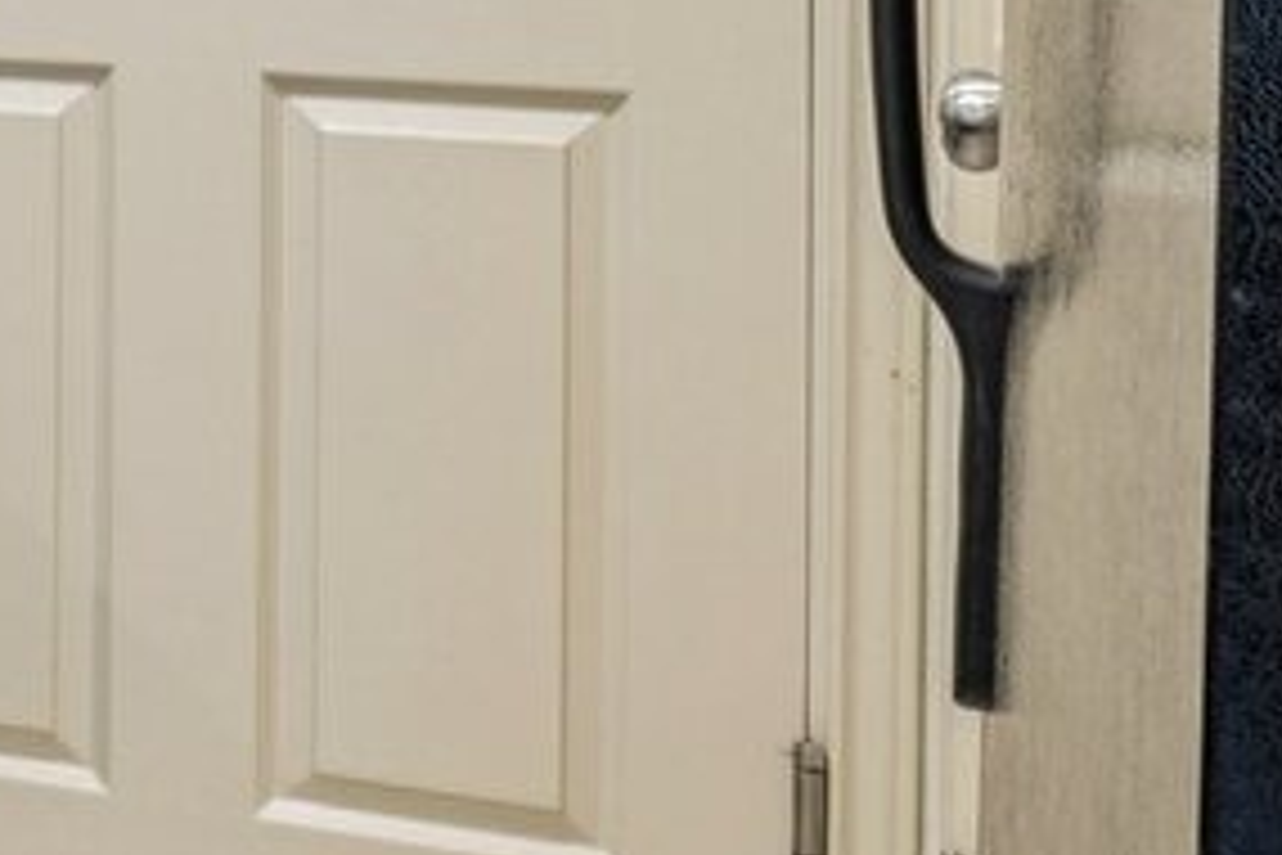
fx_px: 3240
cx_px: -2020
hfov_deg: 13.6
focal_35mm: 91
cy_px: -356
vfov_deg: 14.2
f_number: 8
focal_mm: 16
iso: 400
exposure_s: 1/3.33
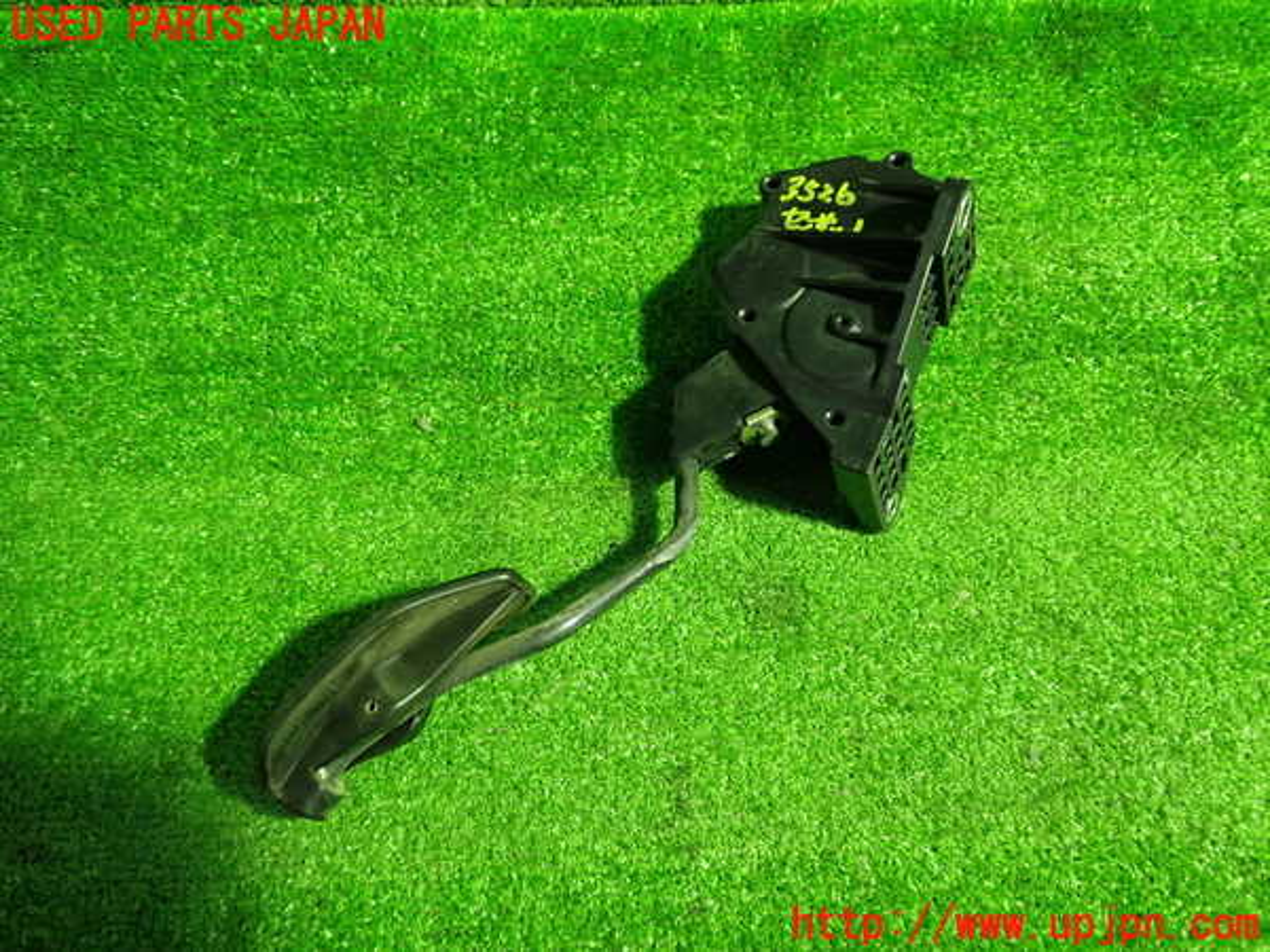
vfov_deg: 46.8
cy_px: 476
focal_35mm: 30
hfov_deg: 60.0
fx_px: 1101
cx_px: 635
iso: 500
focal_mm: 5.4
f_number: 2.3
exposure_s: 1/30
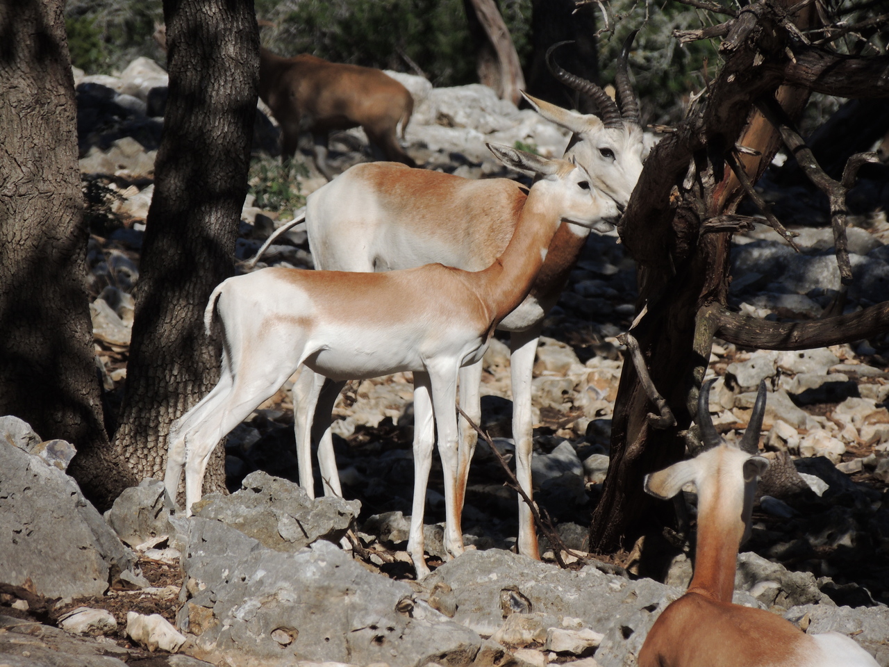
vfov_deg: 3.0
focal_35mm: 500
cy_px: 334
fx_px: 12841
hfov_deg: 4.0
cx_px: 444
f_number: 4.9
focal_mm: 89.1
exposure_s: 1/1000
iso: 100
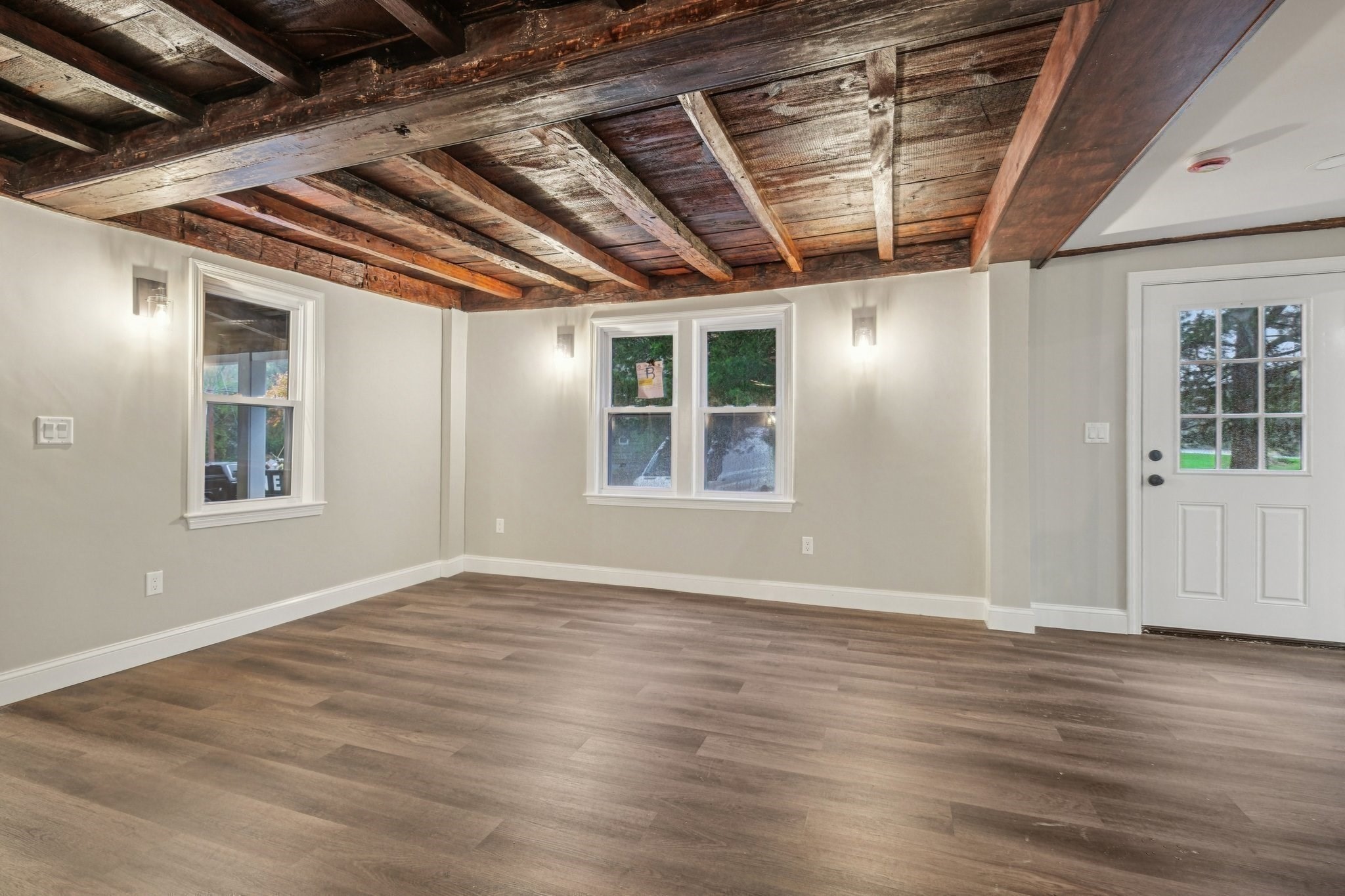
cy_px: 448
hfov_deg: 100.4
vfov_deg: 77.3
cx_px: 672
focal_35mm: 15
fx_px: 560
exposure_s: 1/4
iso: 400
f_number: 5.6
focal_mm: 10
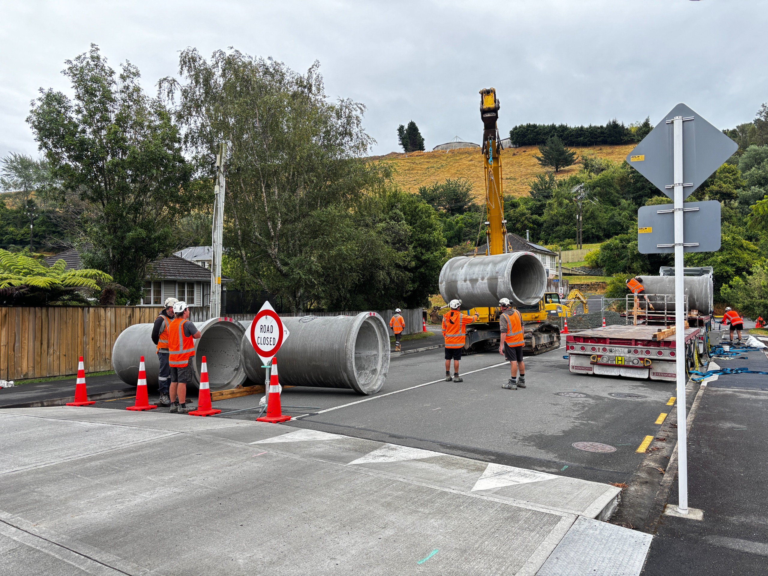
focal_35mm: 26
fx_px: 577
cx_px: 384
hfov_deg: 67.3
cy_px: 288
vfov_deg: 53.1
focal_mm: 5.96
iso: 100
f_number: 1.6
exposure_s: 1/121
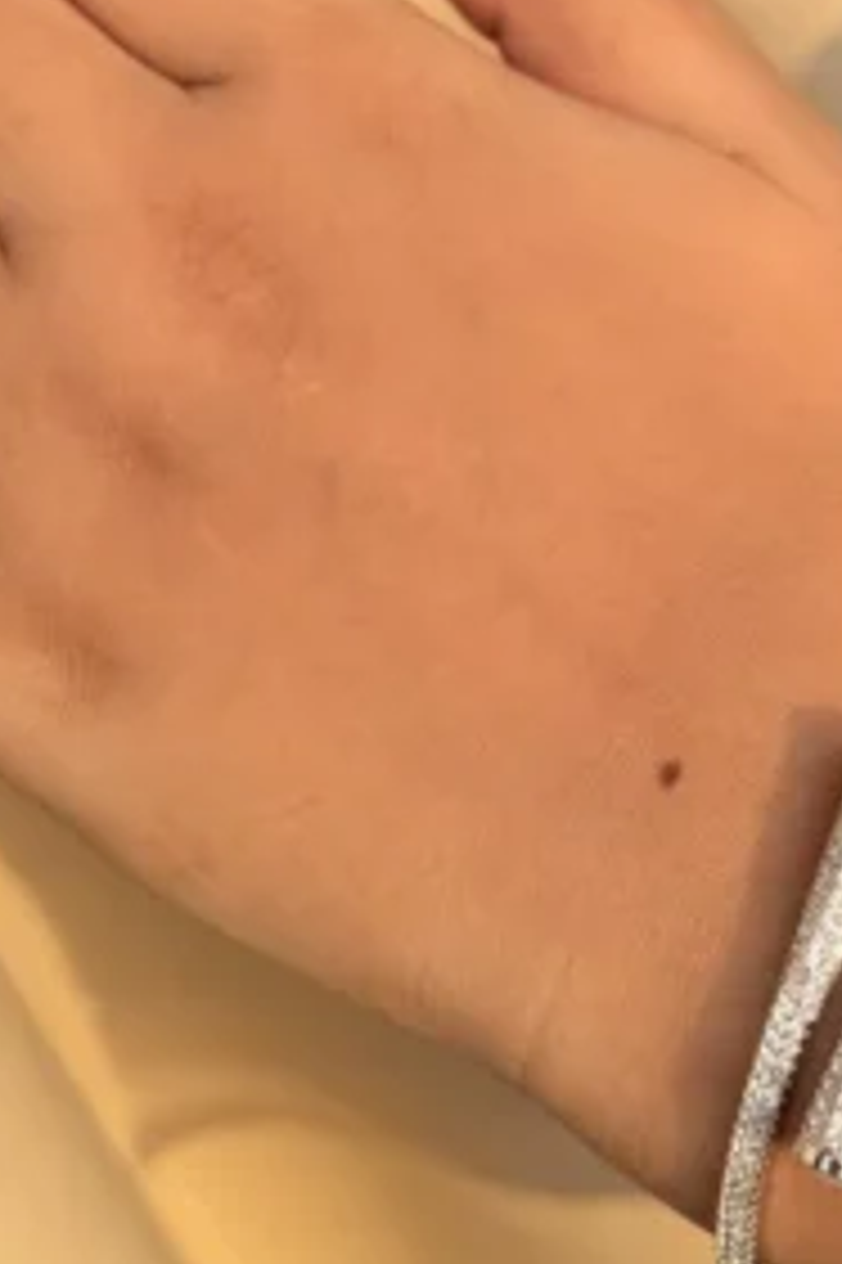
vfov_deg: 38.7
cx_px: 648
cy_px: 479
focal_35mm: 51
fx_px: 1791
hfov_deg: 26.1
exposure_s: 1/1192
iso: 80
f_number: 1.78
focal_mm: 6.76
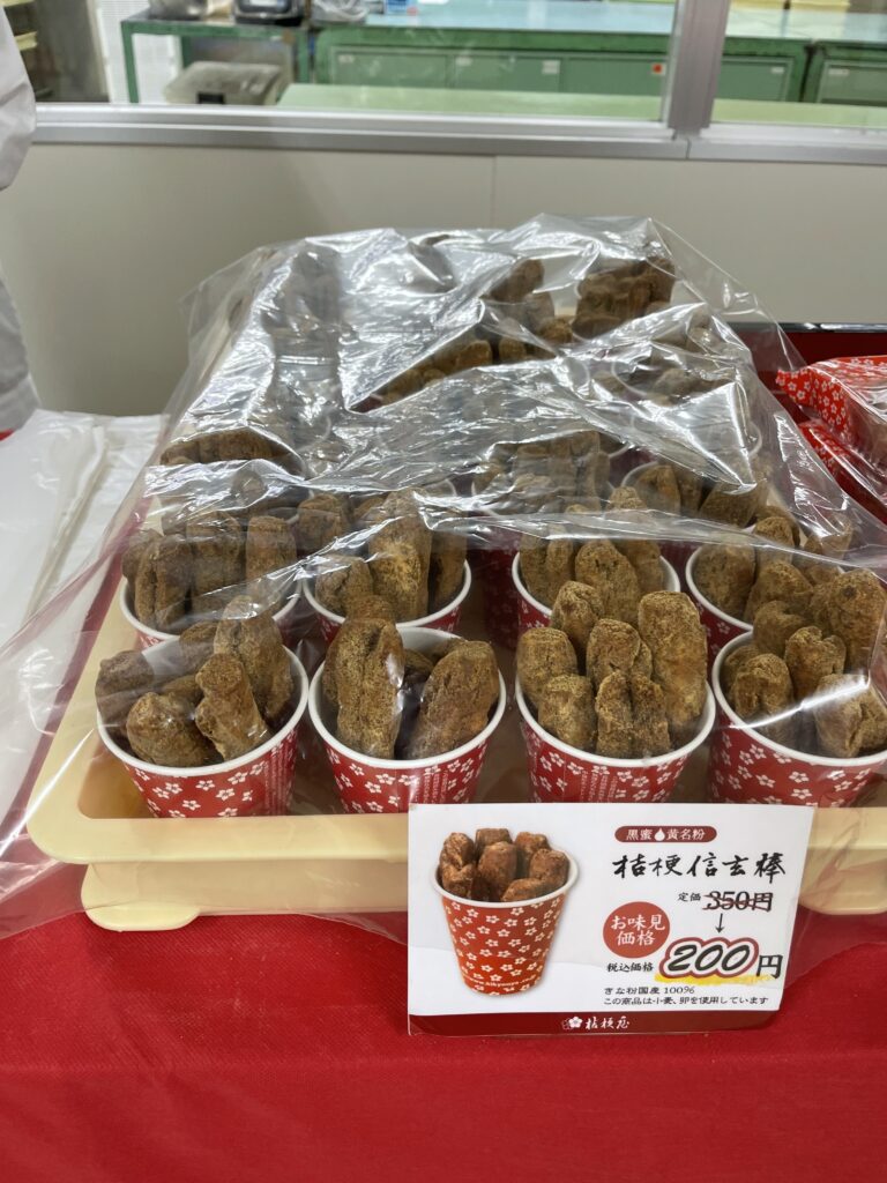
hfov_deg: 54.9
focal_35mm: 25
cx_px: 444
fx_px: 854
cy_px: 592
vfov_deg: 69.4
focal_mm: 5.1
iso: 100
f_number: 1.6
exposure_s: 1/100
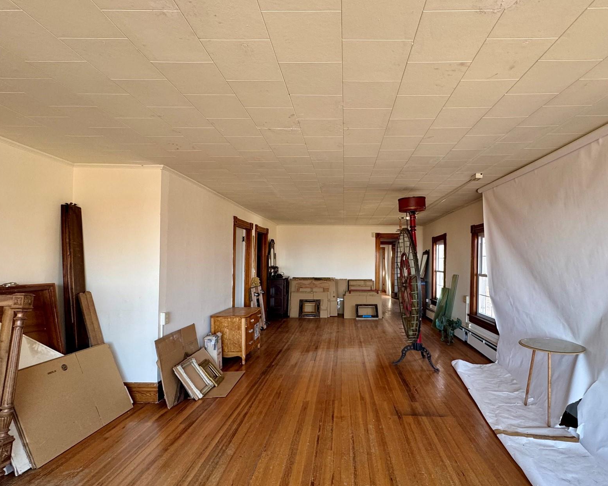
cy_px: 262
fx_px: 324
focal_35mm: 18
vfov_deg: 73.7
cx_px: 341
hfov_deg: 86.0
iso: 160
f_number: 2.2
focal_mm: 2.22
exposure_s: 1/99
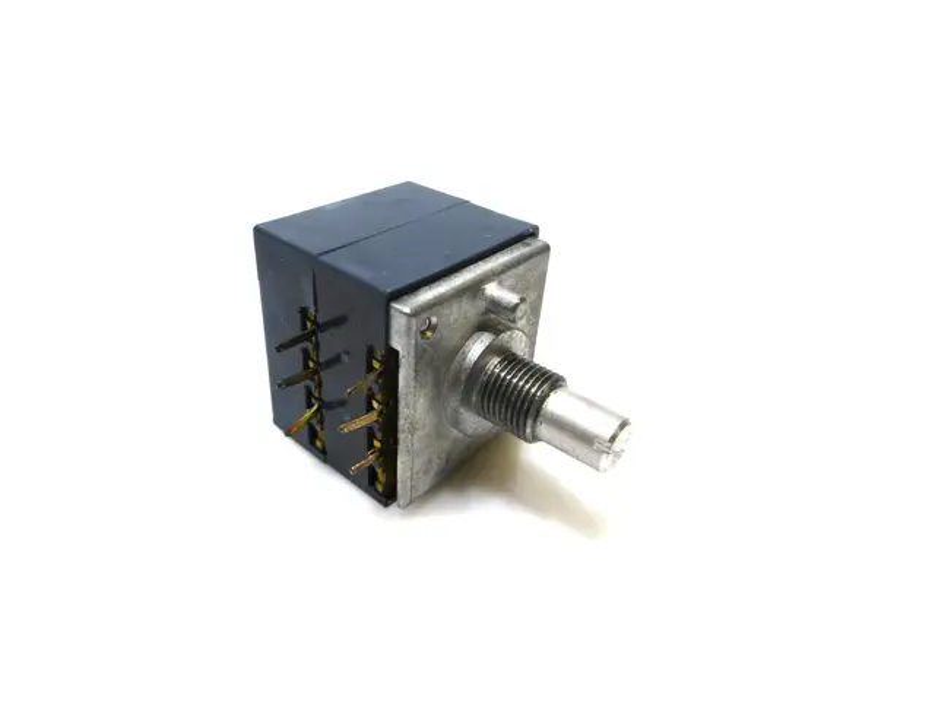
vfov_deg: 56.8
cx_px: 468
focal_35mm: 24
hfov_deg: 71.6
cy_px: 350
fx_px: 648
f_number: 3.1
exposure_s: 1/125
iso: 100
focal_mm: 4.3
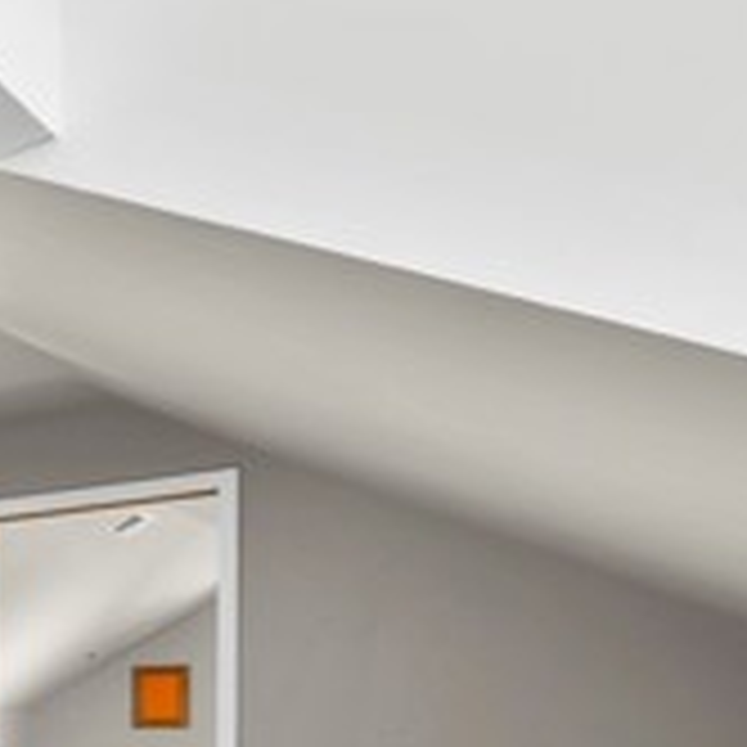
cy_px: 785
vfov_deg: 33.0
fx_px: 1123
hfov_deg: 23.6
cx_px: -522
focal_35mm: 46
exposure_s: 1/3
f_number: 9
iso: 250
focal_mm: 14
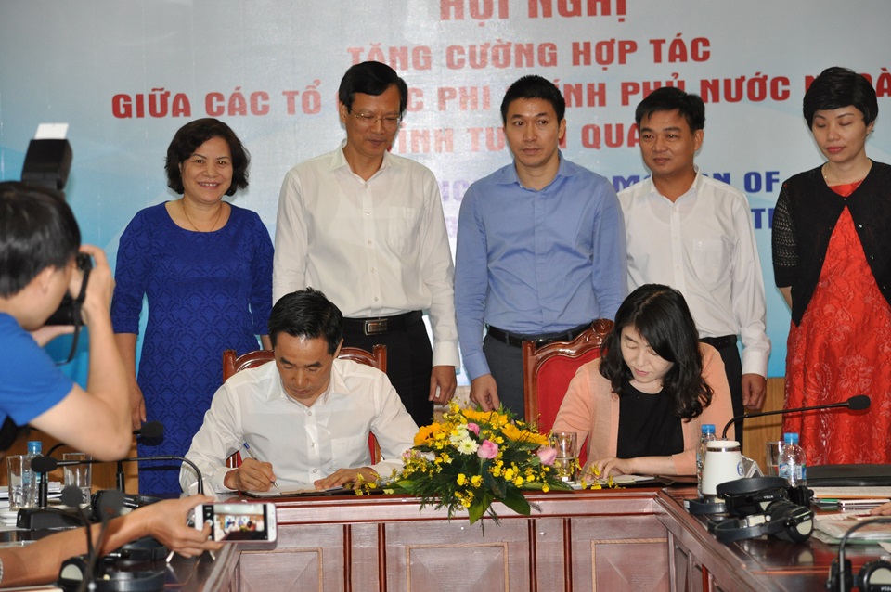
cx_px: 446
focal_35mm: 138
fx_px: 3412
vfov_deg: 9.9
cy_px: 296
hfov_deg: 14.9
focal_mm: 92
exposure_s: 1/60
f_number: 4.5
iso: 800
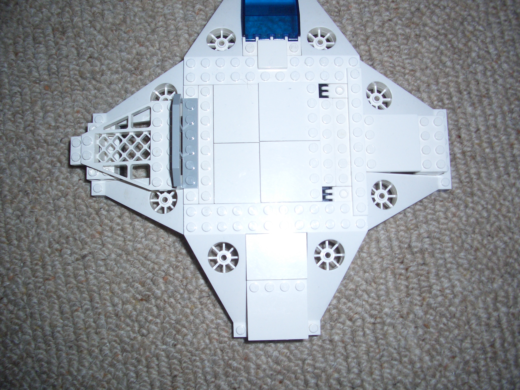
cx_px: 260
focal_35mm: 35
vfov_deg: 40.7
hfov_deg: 52.6
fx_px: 526
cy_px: 195
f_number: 4.3
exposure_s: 1/60
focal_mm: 5.8
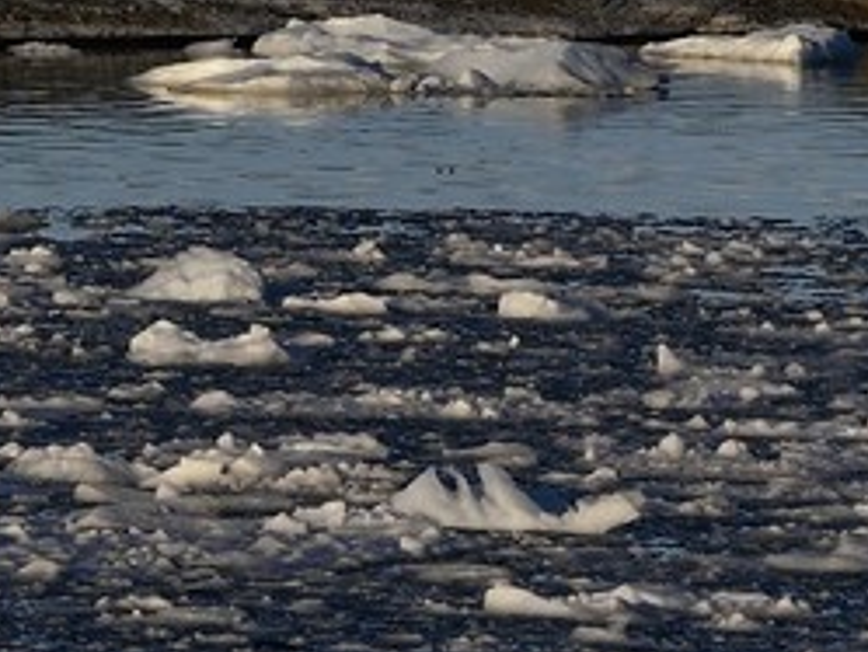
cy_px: -907
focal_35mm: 1234
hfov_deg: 1.6
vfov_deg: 1.2
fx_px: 30958
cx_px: -1830
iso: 200
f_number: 13
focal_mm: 200
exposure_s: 1/400
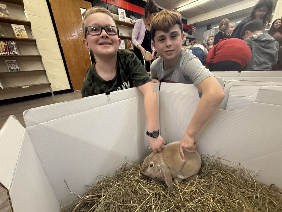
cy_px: 106
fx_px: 114
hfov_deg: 102.1
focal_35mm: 14
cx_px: 141
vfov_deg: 85.7
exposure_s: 1/120
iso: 320
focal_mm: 2.22
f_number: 2.2
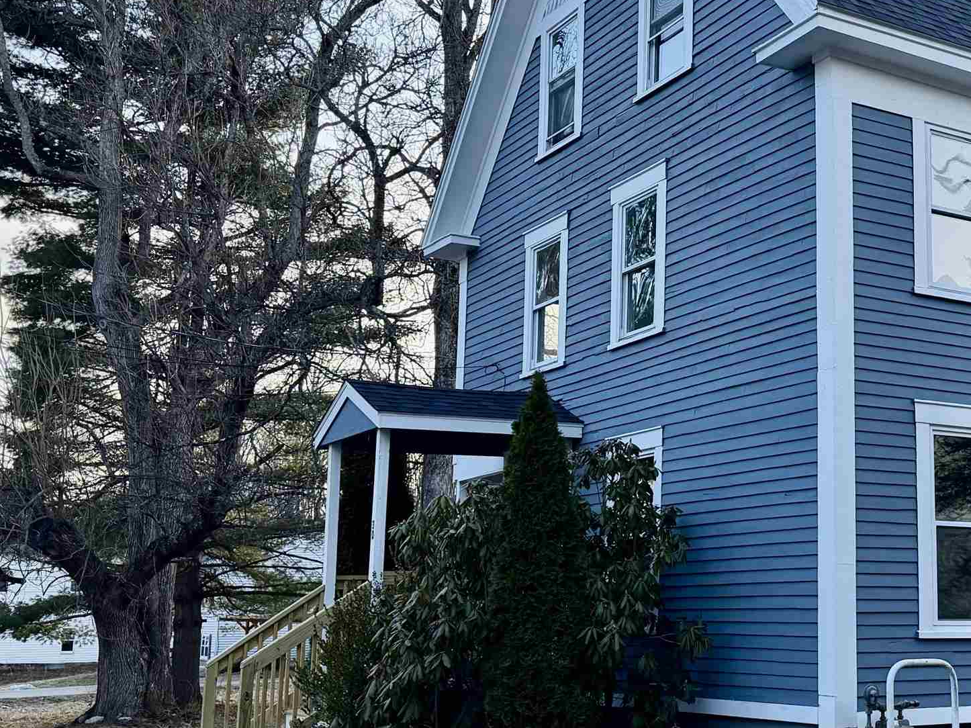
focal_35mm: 51
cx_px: 848
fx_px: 1430
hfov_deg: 35.6
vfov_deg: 28.5
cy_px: 390
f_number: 1.78
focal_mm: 6.76
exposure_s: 1/1156
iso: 100
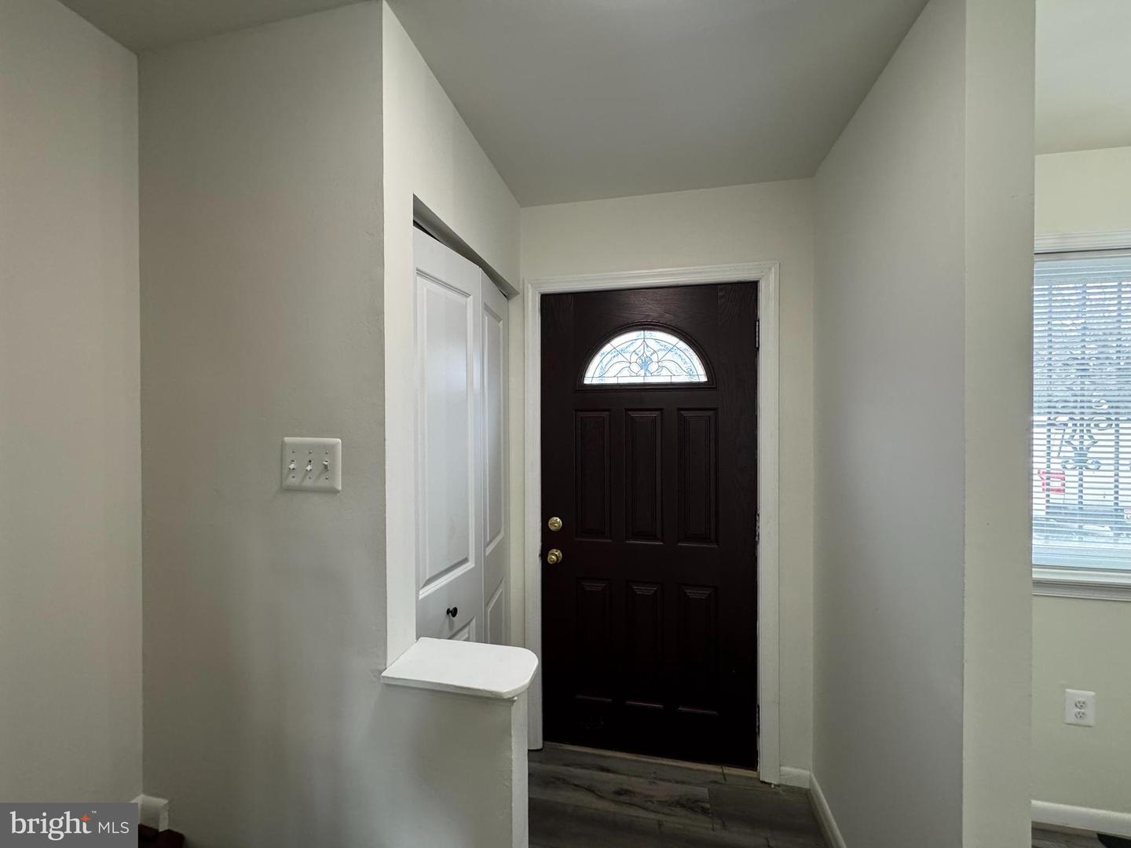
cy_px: 424
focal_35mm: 14
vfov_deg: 85.7
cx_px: 566
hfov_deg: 102.1
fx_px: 457
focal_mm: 2.22
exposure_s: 1/60
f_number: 2.2
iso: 250
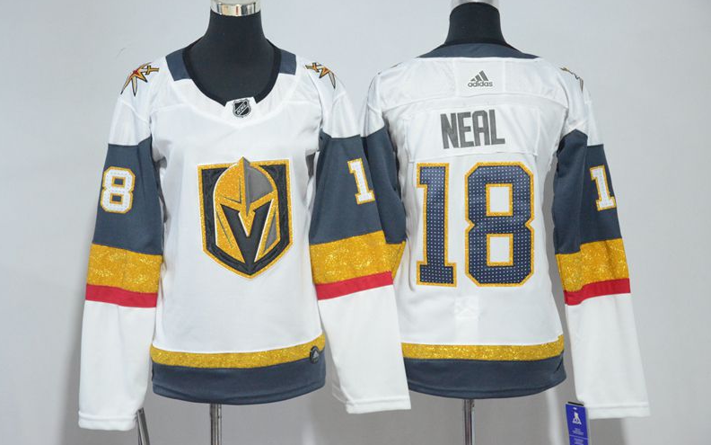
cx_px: 354
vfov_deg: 17.6
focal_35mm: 74
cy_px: 214
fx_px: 1434
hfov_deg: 27.8
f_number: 4.5
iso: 4000
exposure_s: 1/30
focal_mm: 48
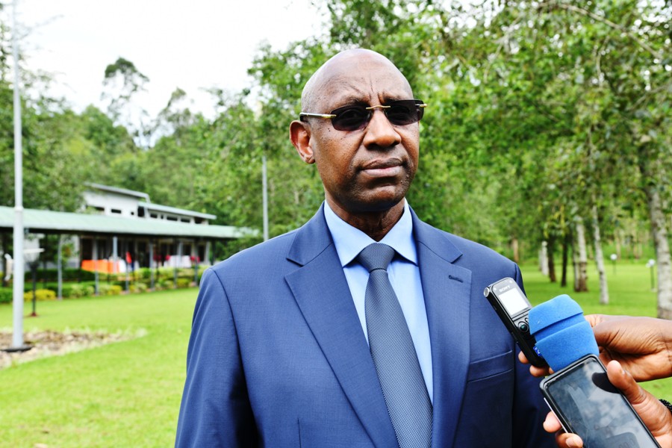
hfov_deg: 39.6
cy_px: 224
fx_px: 933
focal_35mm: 50
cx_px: 336
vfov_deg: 27.0
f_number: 8
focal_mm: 50
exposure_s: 1/100
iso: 200
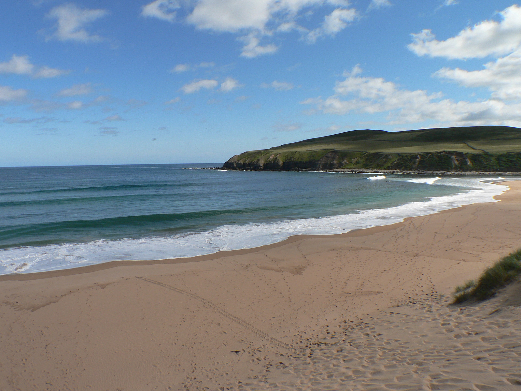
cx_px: 260
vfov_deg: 39.7
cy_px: 196
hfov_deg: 51.4
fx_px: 542
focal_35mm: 36
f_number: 5.6
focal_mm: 6
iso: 80
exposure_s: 1/500
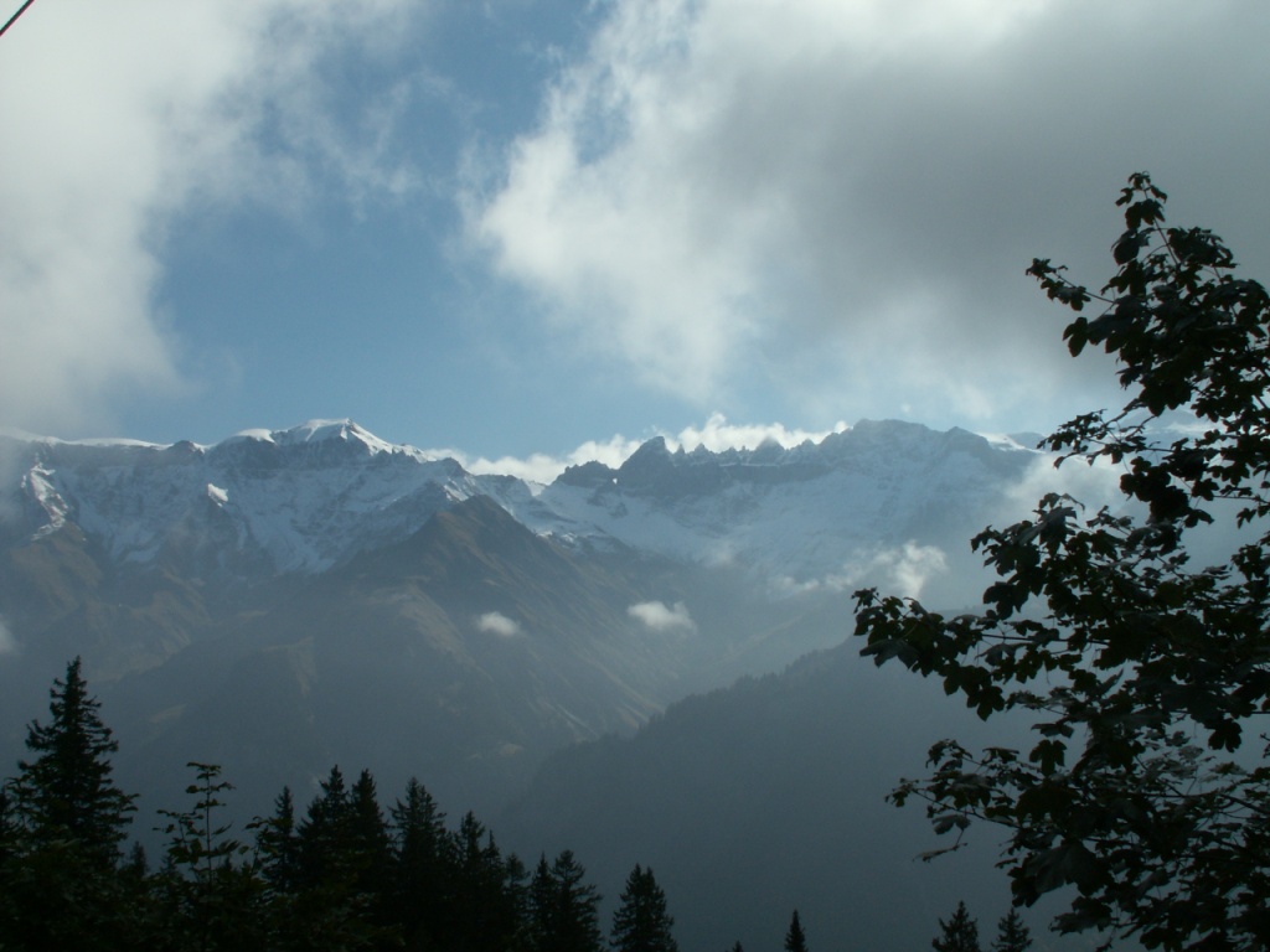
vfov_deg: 40.7
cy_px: 476
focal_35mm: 35
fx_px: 1284
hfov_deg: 52.6
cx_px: 635
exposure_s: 1/400
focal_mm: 5.86
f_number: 8
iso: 50
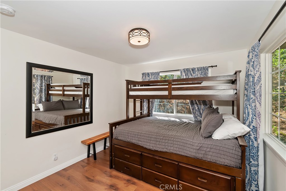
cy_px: 96
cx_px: 143
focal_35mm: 15
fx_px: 119
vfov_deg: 77.3
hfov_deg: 100.4
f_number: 8
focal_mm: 10
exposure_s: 1/30
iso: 400
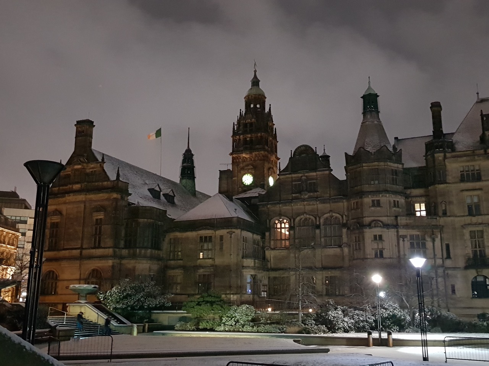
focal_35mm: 26
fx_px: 367
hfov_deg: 67.3
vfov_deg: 53.1
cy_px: 183
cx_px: 244
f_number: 1.7
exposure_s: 1/10
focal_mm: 4.2
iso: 1000
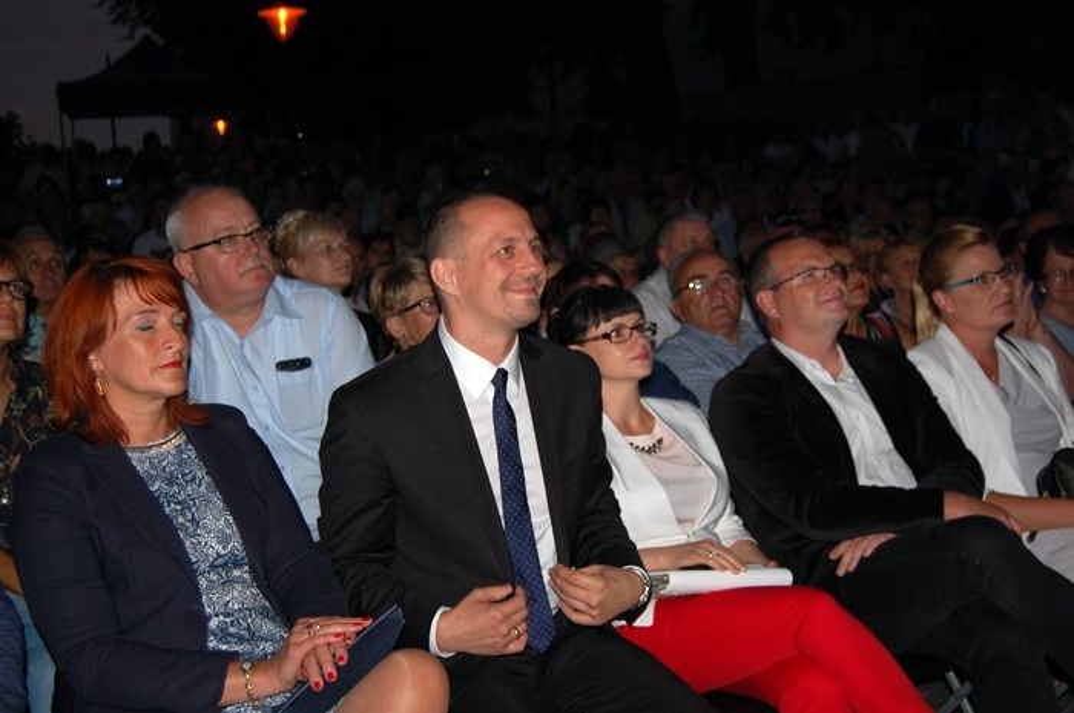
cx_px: 537
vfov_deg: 26.4
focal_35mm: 51
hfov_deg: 38.9
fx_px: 1520
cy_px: 356
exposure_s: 1/60
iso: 400
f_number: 4.5
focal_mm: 34
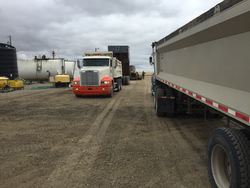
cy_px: 94
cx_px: 125
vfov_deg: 48.2
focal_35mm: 29
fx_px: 209
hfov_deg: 61.7
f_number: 2.2
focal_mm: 4.15
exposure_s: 1/1980
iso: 32
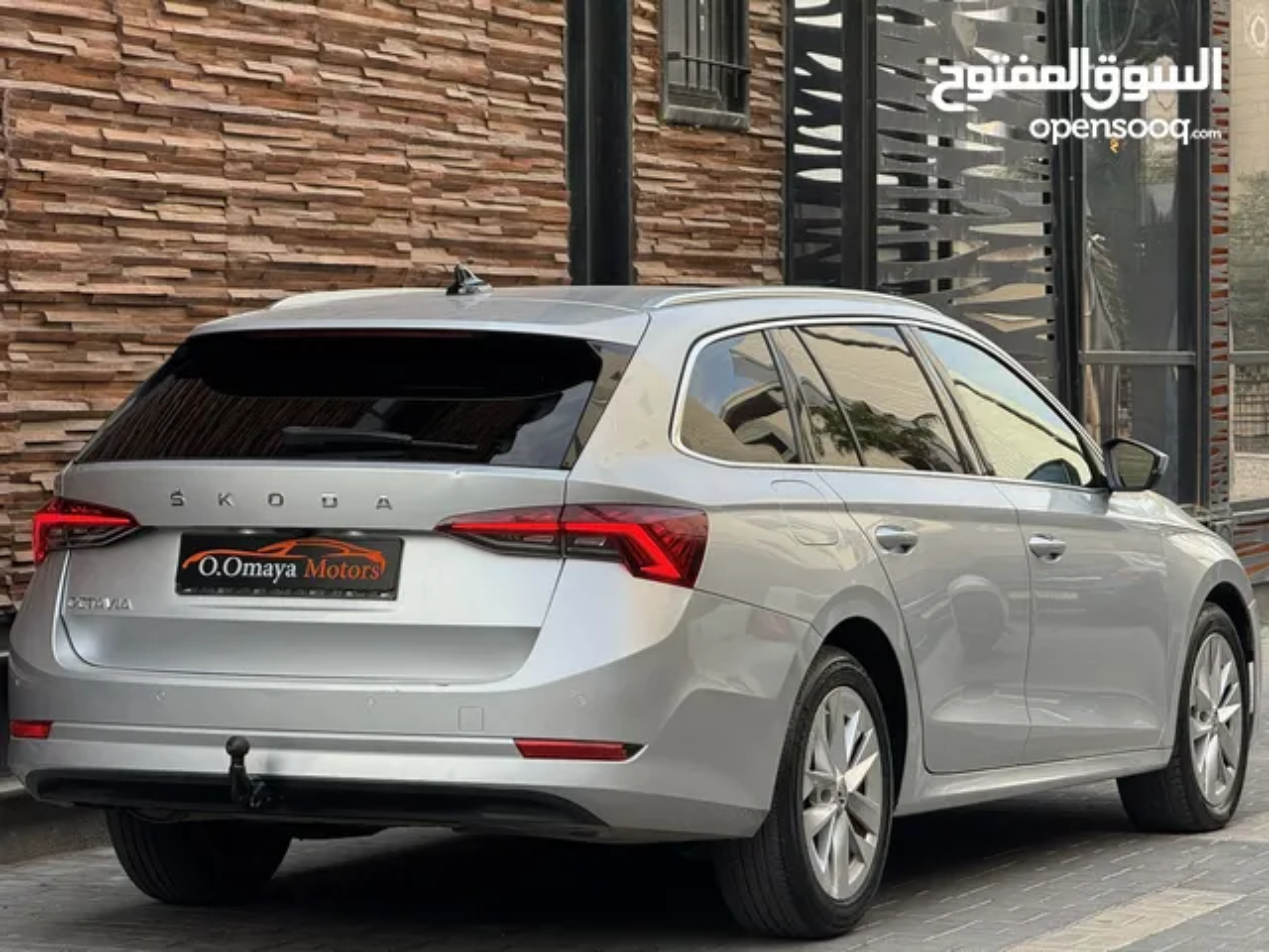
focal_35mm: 120
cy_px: 476
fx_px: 4399
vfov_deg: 12.3
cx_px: 634
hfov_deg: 16.4
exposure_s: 1/99
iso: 50
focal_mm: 15.66
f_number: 2.8
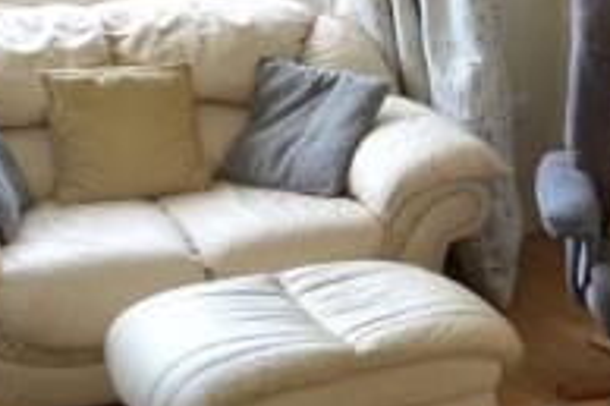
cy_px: 308
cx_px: 607
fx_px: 1337
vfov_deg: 17.1
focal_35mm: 79
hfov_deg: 24.5
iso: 400
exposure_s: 1/13
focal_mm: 10
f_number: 8
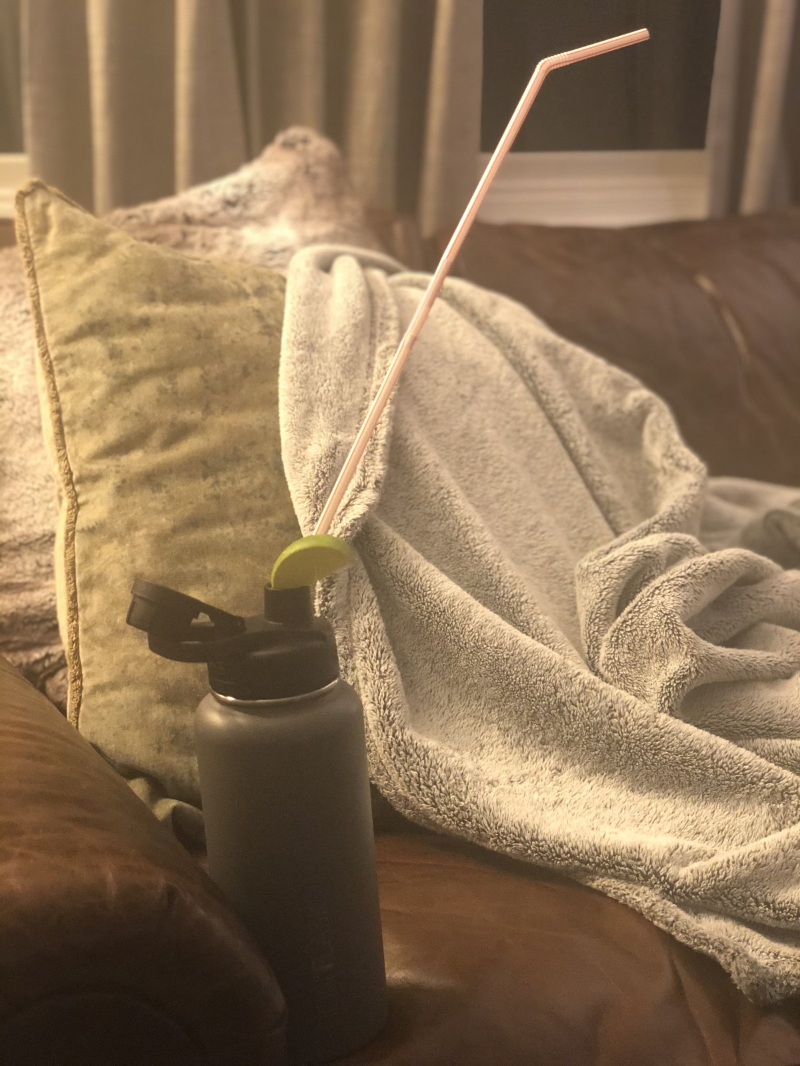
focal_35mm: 52
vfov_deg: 36.8
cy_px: 533
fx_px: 1602
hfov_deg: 28.0
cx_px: 400
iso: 250
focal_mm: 6
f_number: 2.4
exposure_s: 1/8
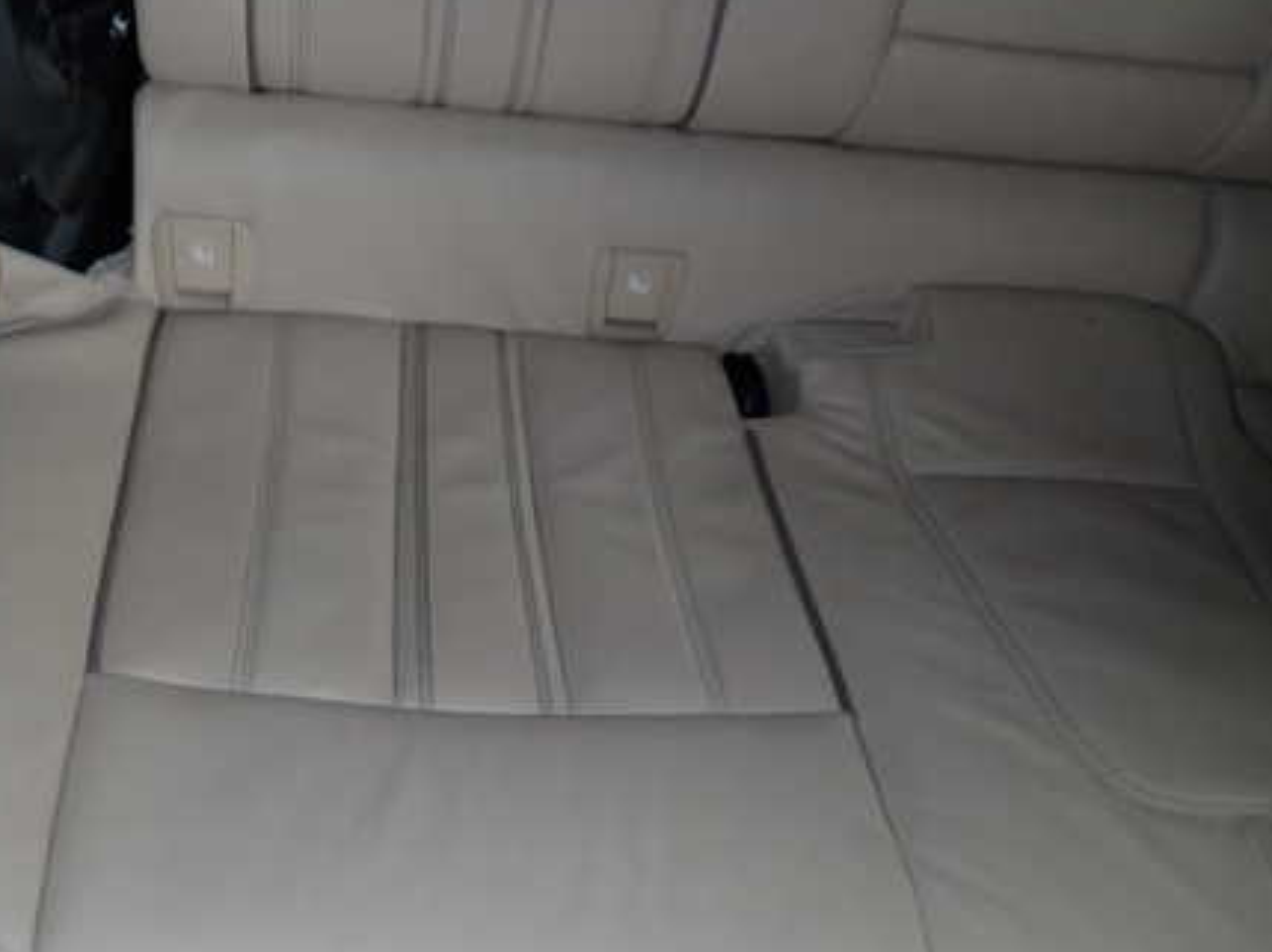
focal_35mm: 35
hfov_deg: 52.1
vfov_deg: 40.4
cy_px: 581
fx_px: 1285
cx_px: 474
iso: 200
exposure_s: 1/30
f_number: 2
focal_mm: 4.5
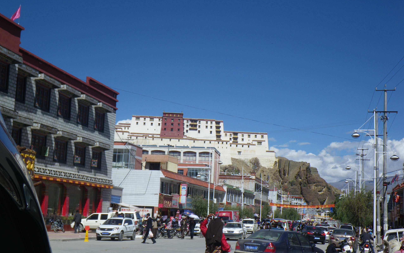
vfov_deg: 23.5
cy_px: 127
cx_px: 203
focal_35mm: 55
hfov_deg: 36.9
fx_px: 606
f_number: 5.3
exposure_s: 1/400
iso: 50
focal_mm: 9.1
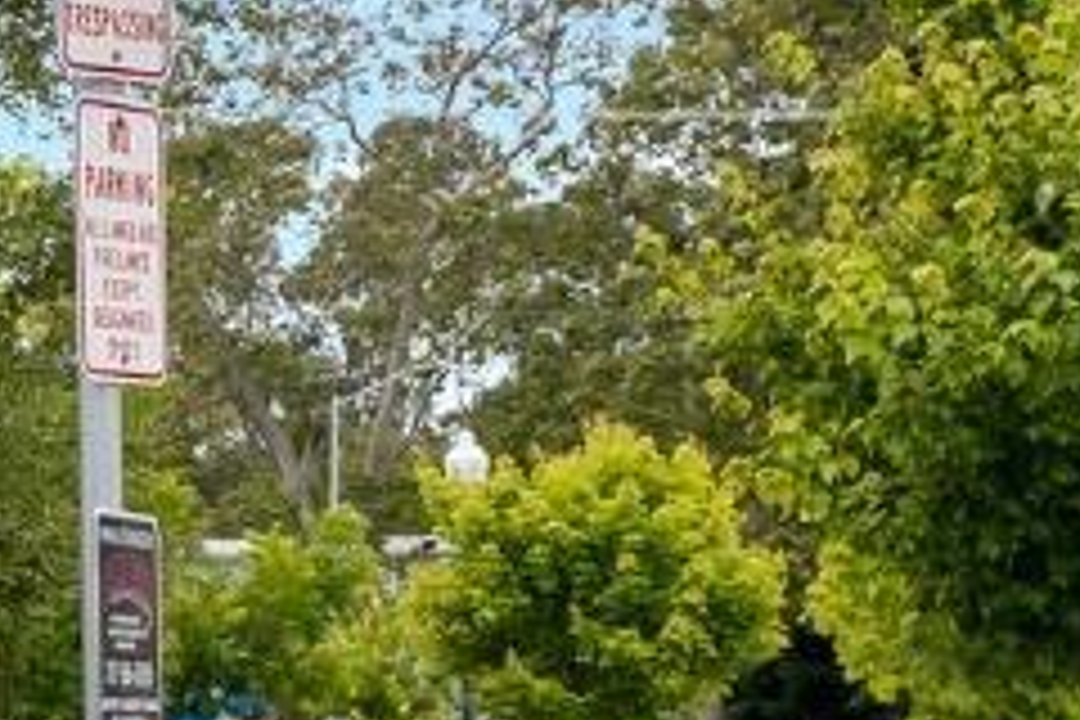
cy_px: 659
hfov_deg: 10.1
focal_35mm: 150
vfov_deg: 9.1
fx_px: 4500
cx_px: -2182
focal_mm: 24
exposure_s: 1/60
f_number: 6.3
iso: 800
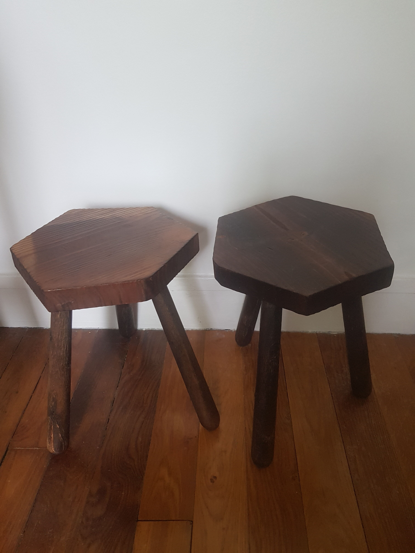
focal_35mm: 26
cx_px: 208
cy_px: 276
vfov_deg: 67.3
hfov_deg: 53.1
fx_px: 416
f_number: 1.7
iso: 200
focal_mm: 4.2
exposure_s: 1/40
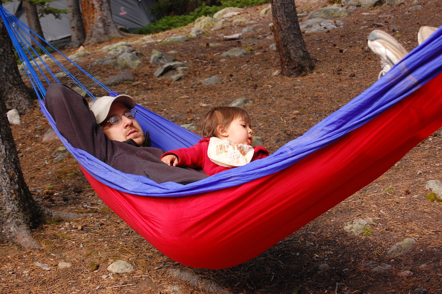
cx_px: 221
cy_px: 147
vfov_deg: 16.5
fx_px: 1012
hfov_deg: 24.6
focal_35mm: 82
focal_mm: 55
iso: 400
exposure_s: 1/160
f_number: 6.3
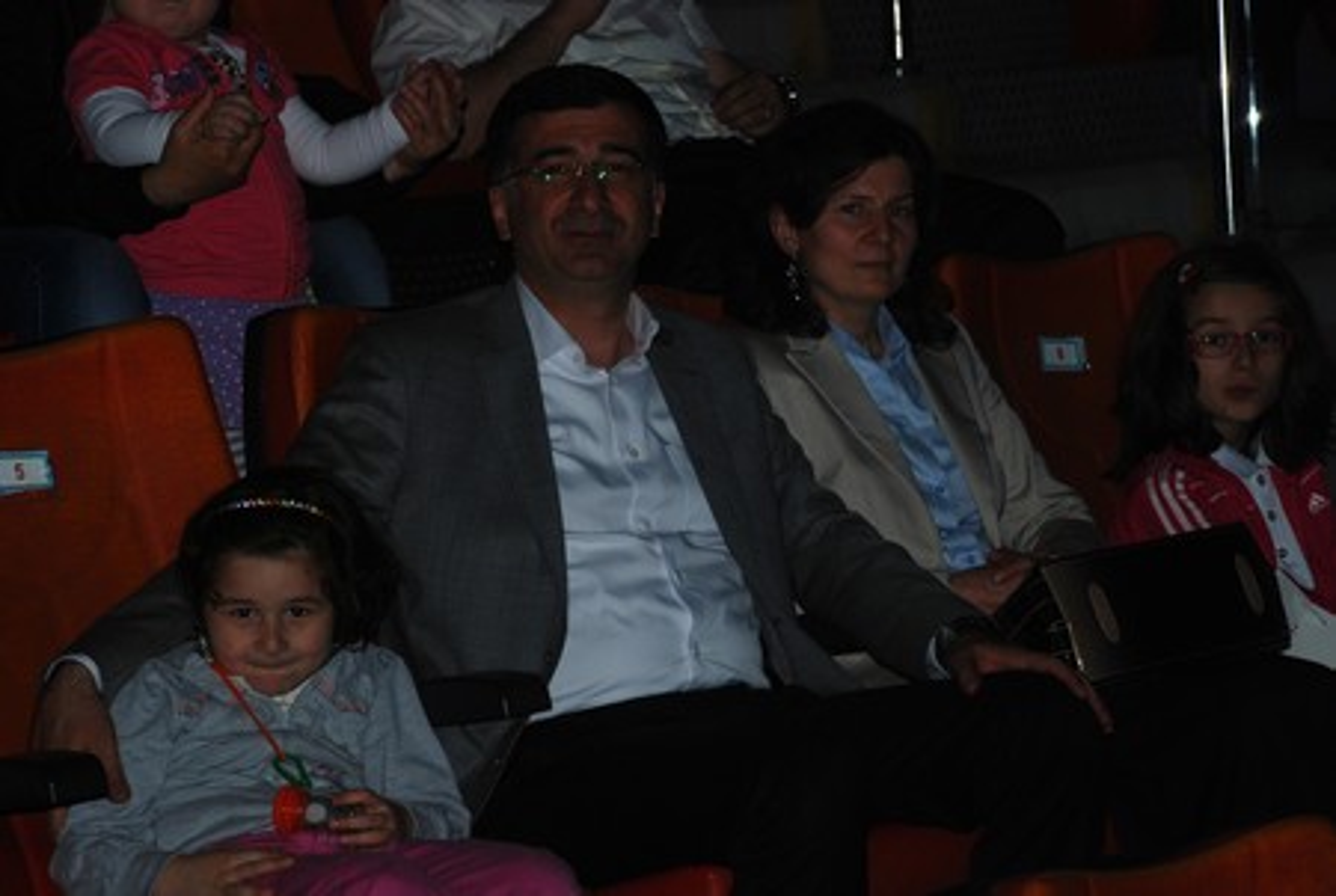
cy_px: 448
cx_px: 668
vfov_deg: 11.5
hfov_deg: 17.0
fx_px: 4462
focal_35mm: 120
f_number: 5.6
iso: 200
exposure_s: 1/60
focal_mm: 80
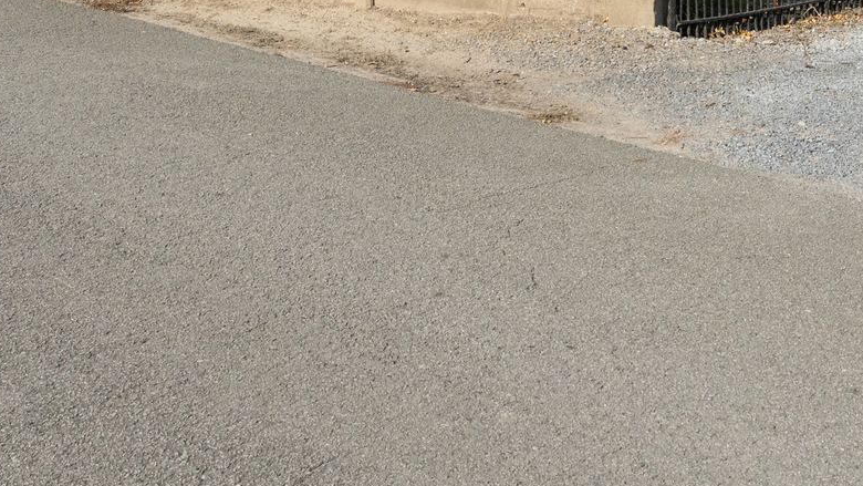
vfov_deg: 17.8
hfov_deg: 35.3
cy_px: -304
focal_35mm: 58
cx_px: 605
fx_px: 1335
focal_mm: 18.1
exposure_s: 1/1250
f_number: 11
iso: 800
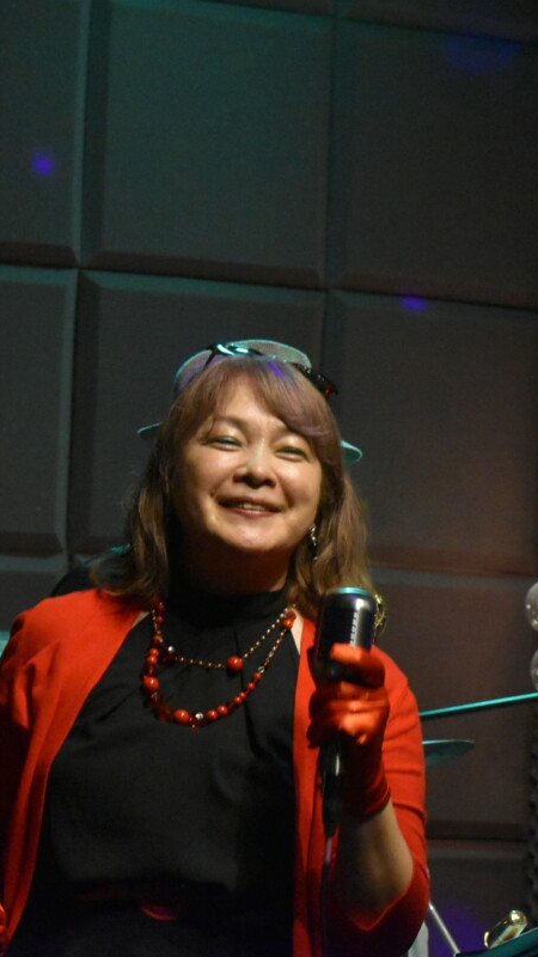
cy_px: 478
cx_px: 198
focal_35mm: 130
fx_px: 3292
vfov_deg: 16.5
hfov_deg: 9.3
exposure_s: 1/125
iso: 6400
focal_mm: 55
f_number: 5.6
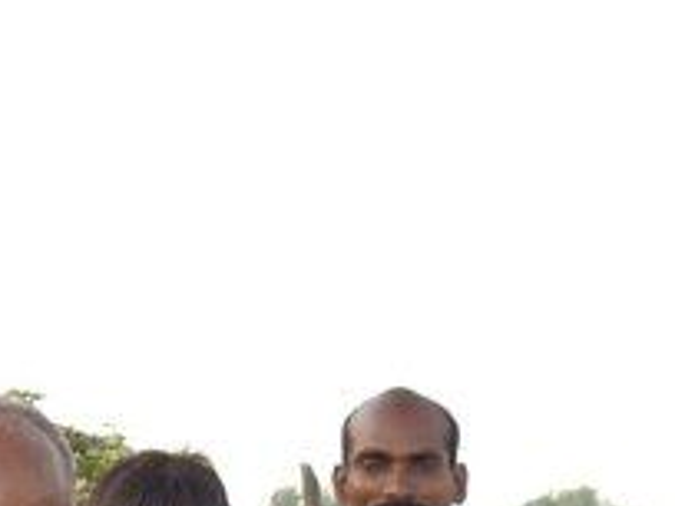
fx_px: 2320
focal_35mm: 119
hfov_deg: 16.5
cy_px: 757
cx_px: 205
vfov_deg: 11.9
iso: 200
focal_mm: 6.2
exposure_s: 1/60
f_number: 2.7
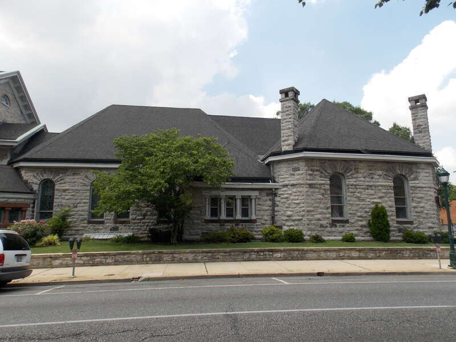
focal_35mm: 24
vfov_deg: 56.8
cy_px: 171
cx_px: 228
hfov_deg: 71.6
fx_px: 316
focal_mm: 4.3
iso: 80
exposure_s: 1/640
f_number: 3.1
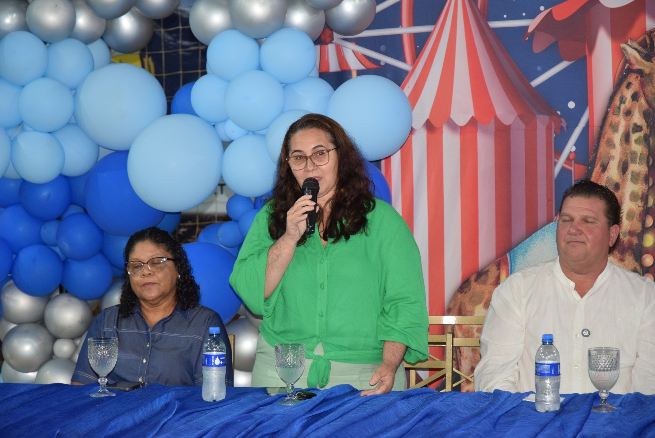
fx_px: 1912
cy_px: 219
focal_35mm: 105
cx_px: 328
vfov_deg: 13.1
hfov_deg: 19.4
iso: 1400
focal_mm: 70
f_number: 4.5
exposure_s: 1/60
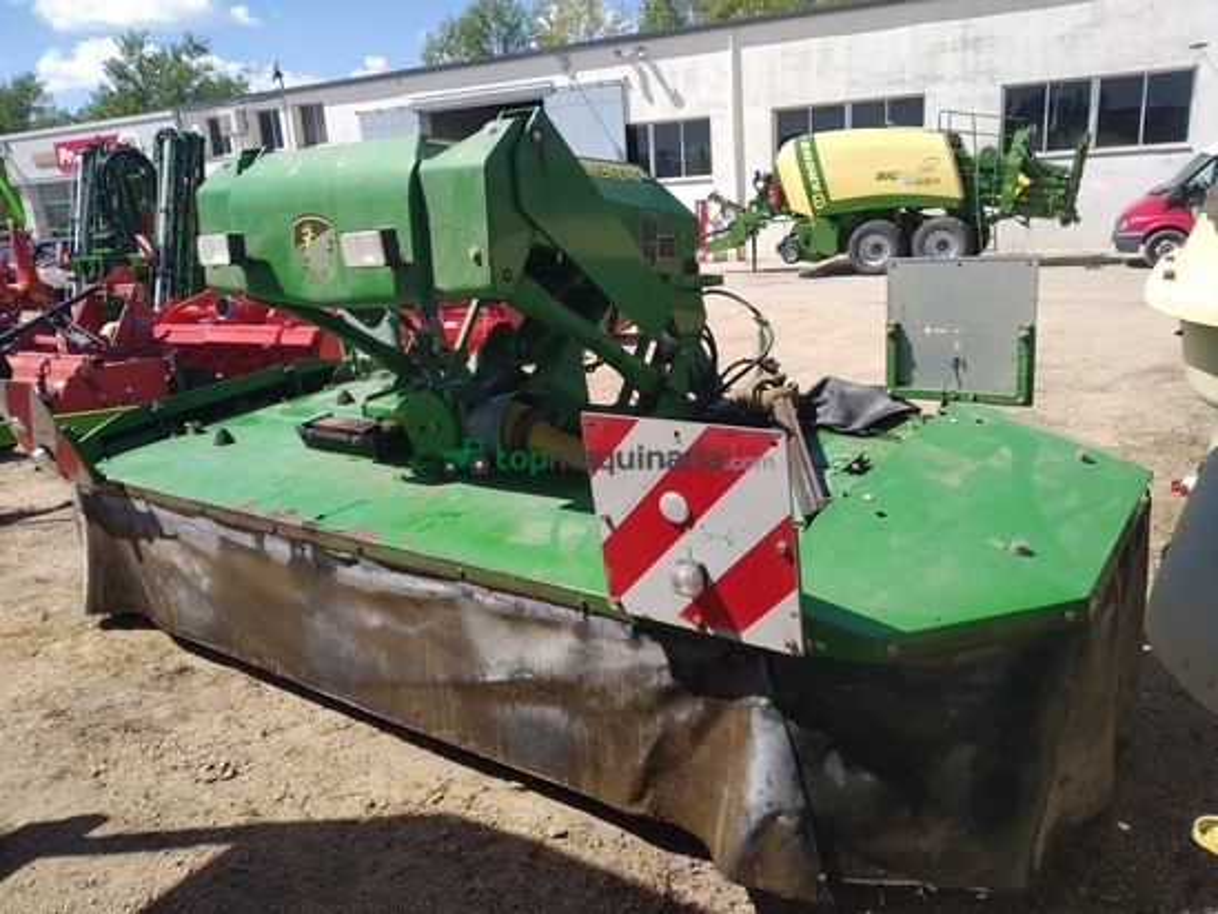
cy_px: 457
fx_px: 915
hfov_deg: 67.3
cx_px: 609
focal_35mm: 26
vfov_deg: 53.1
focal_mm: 3.82
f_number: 2.2
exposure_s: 1/1031
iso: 100
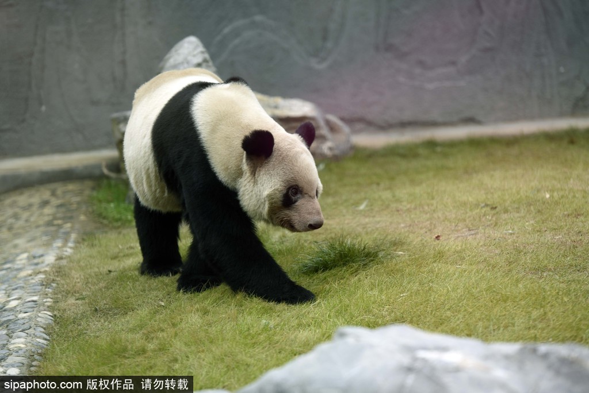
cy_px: 196
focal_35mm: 165
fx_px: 2701
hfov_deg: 12.4
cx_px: 294
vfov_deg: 8.3
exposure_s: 1/320
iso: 400
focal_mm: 165
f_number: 3.5
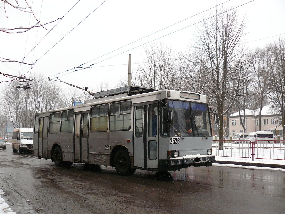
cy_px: 107
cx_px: 142
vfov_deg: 39.7
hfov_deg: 51.4
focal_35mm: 36
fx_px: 296
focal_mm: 6
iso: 200
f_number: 2.8
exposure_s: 1/400
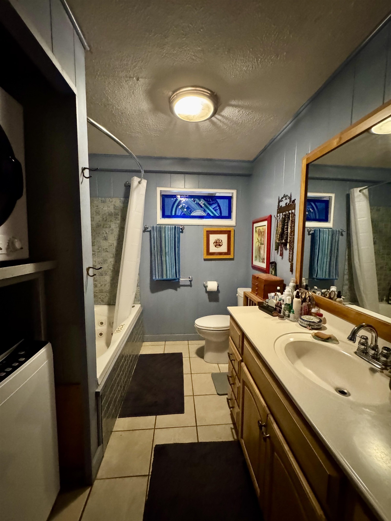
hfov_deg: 85.7
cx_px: 196
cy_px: 260
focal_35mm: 14
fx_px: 211
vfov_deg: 102.1
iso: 1250
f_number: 2.2
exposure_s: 1/30
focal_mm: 2.22
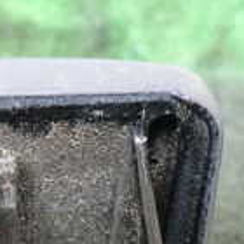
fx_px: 758
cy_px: 249
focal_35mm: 95
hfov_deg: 17.4
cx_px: -51
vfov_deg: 17.8
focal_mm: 4.5
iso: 400
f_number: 2
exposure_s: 1/30
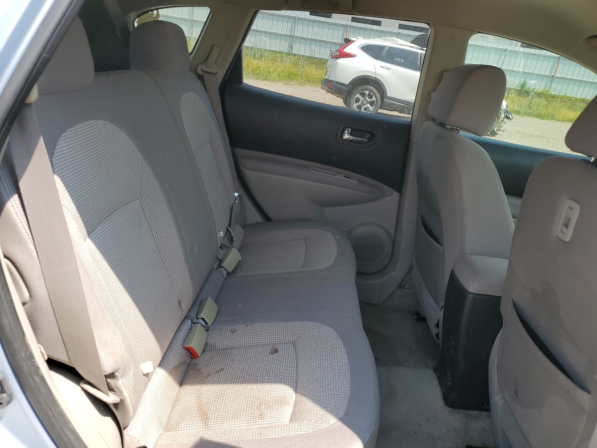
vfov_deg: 53.1
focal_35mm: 26
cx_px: 298
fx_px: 448
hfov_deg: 67.3
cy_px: 224
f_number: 1.5
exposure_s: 1/833
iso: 50
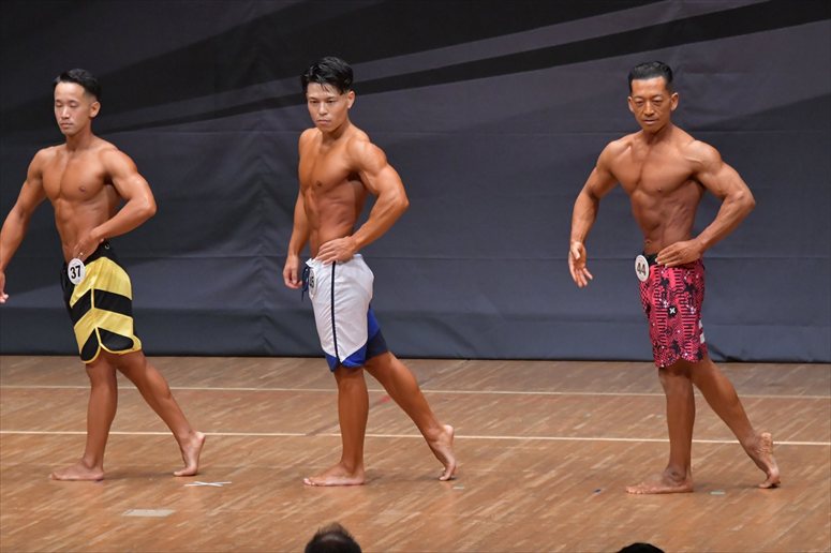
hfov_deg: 8.1
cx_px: 416
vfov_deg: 5.4
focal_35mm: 255
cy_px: 276
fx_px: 5883
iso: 6400
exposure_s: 1/400
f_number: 5.6
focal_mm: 170
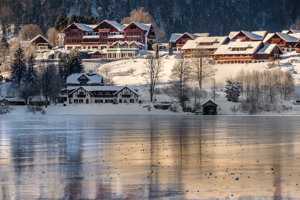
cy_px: 59
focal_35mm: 221
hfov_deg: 9.3
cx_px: 200
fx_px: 1841
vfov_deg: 6.2
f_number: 9.5
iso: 100
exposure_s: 1/350
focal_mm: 140
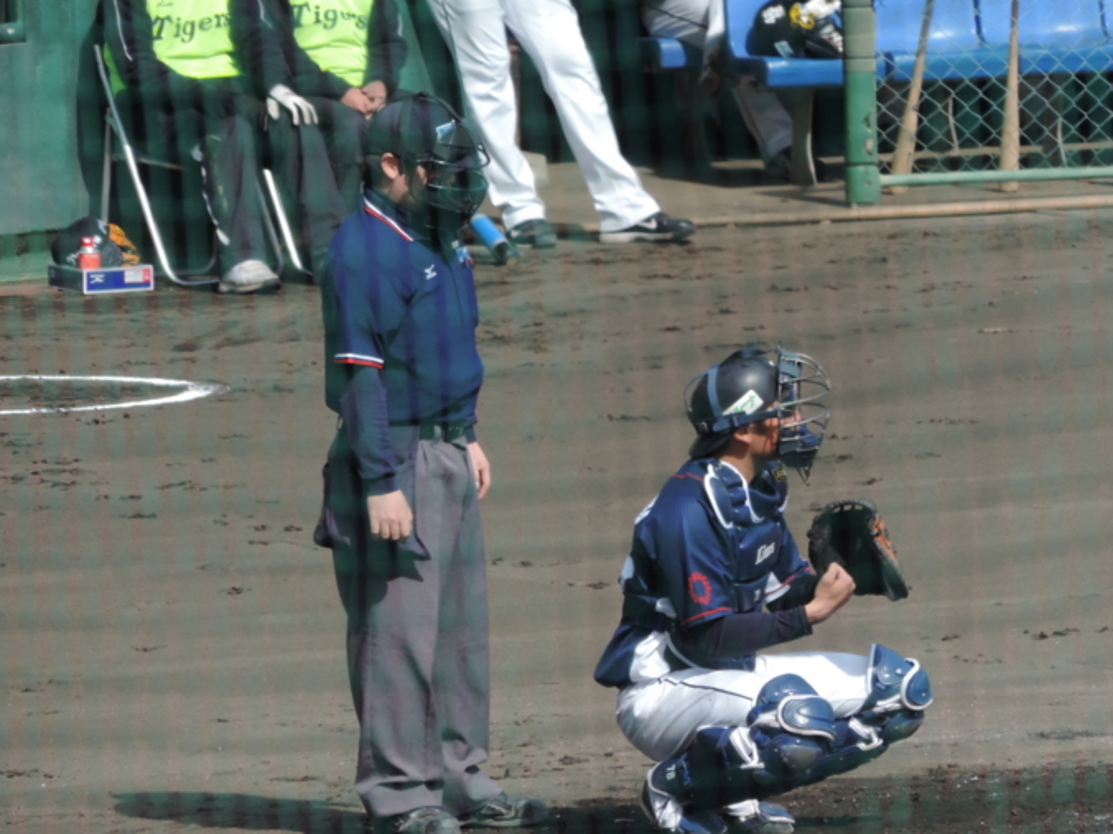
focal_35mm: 828
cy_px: 392
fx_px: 26622
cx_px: 581
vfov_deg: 1.8
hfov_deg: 2.4
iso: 125
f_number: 5
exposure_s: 1/400
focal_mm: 124.8
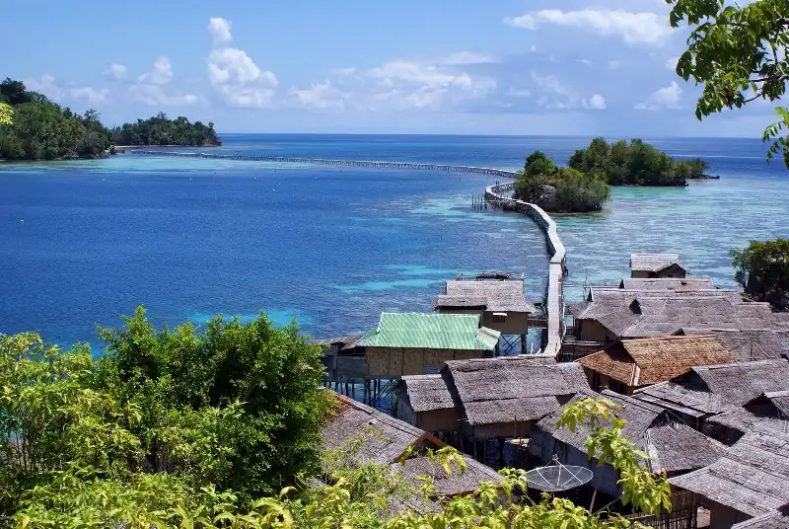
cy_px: 264
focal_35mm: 52
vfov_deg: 25.8
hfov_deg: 37.8
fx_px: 1152
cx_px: 394
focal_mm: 35
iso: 100
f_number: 11
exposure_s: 1/160
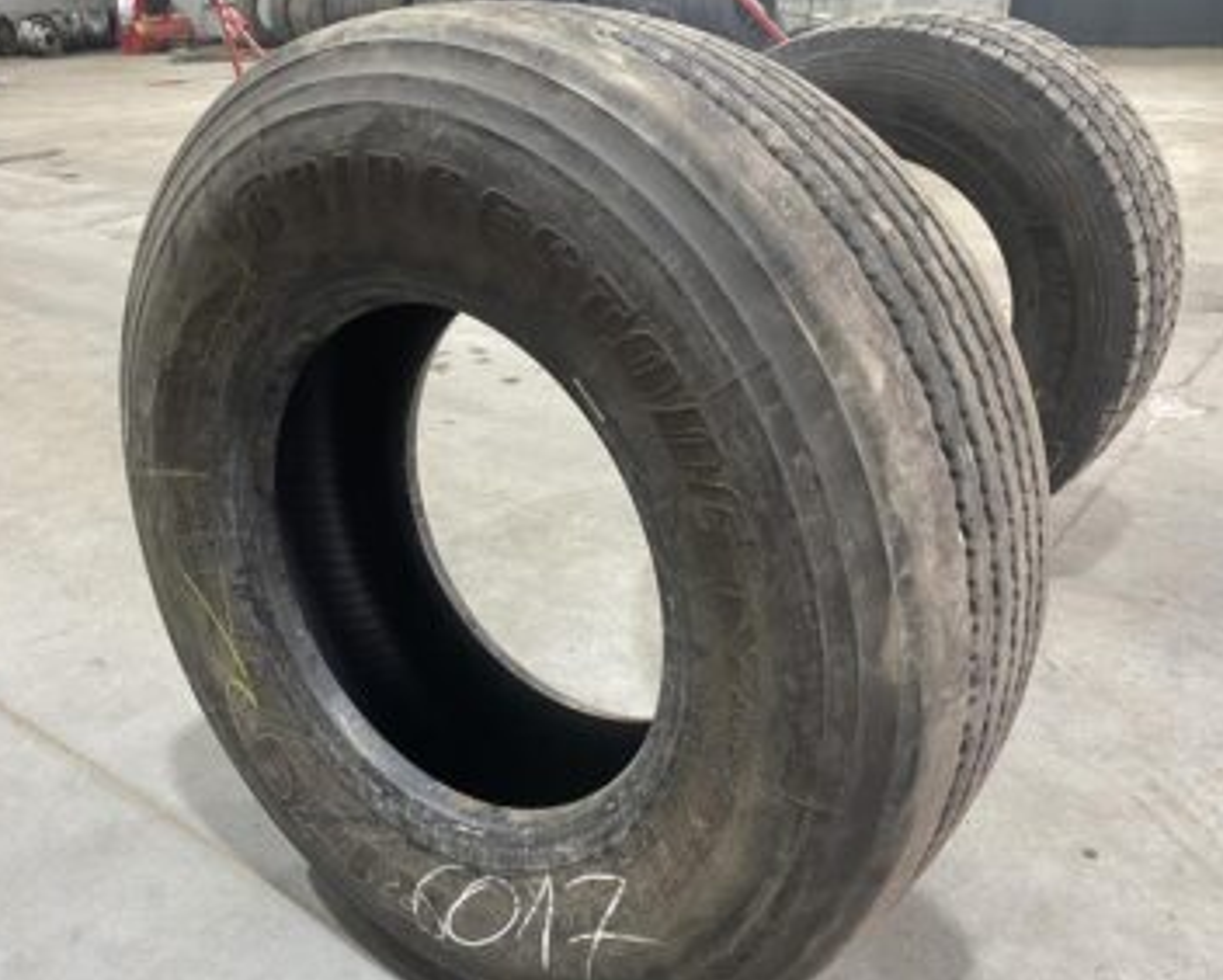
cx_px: 535
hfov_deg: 57.0
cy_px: 551
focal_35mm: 31
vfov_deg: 47.0
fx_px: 1123
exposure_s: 1/50
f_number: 1.8
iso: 125
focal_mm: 4.25
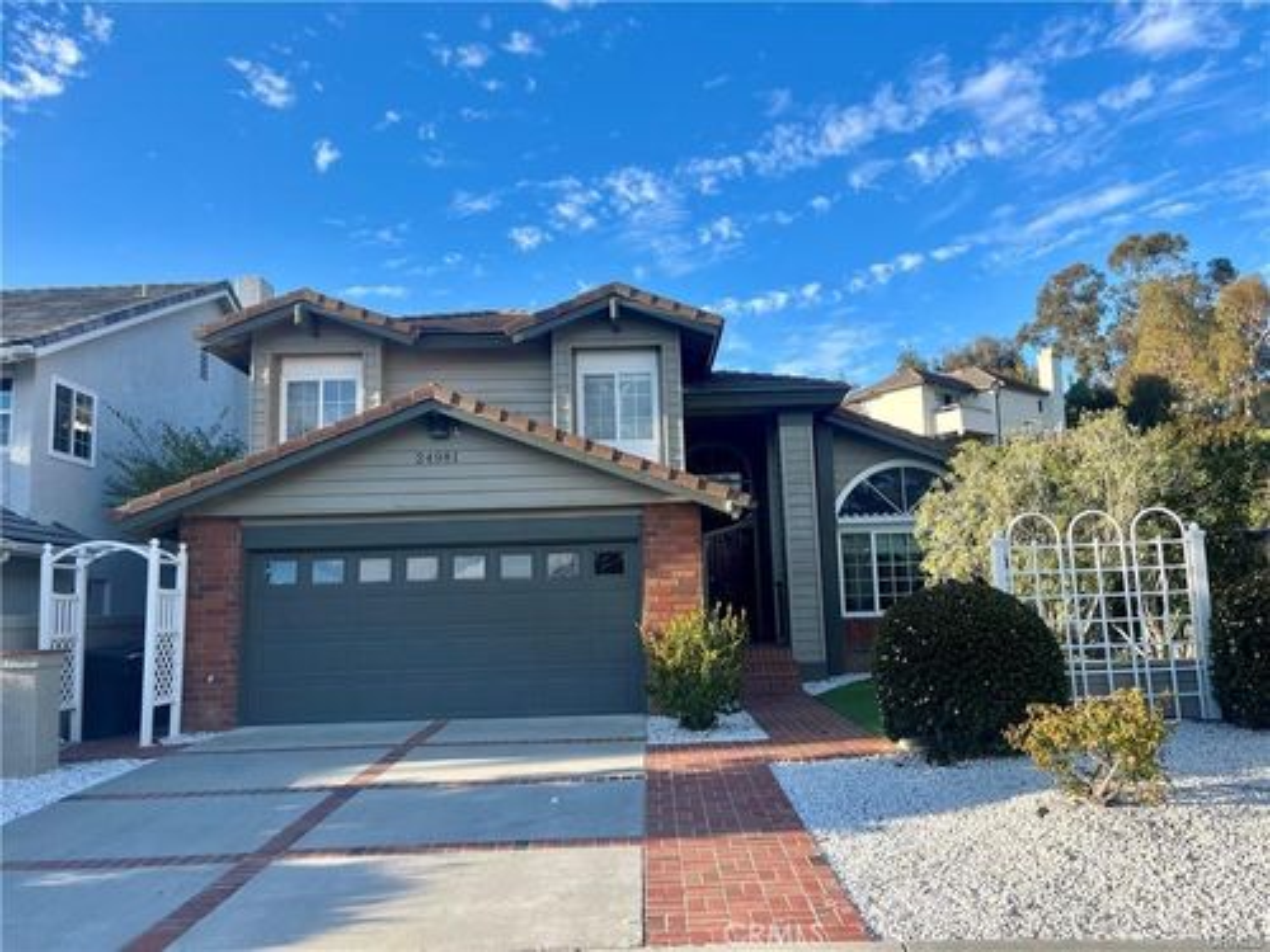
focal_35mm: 26
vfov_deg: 53.1
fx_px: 954
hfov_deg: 67.3
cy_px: 476
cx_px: 635
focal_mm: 5.1
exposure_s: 1/1225
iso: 50
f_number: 1.6
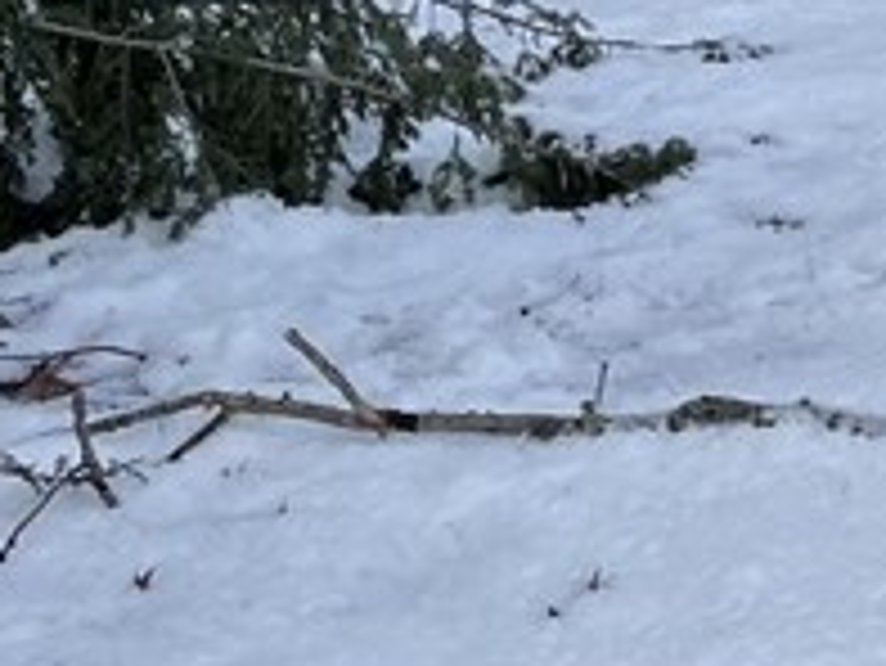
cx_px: 1565
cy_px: -702
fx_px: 3457
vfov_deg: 10.1
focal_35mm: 135
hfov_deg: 13.2
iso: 32
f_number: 1.6
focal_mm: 4.2
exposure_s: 1/1033
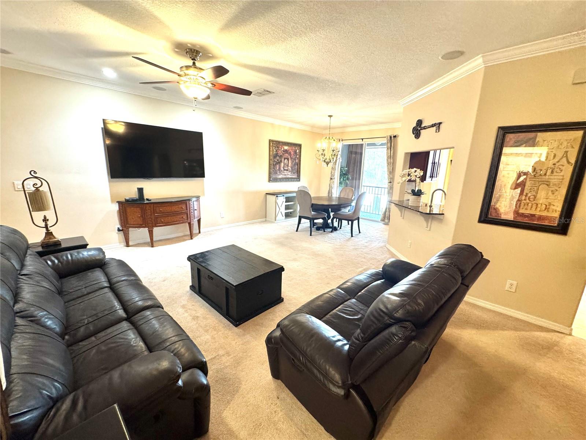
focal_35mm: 14
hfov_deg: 102.1
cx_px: 293
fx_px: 237
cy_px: 220
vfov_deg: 85.7
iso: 320
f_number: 2.2
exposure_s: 1/60
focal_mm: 2.22
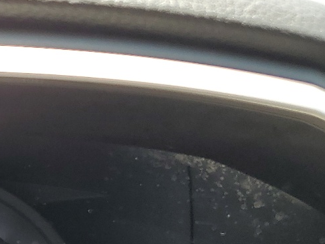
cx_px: -72
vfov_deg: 16.8
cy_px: 267
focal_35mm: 85
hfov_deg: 21.3
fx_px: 798
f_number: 1.5
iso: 50
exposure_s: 1/164
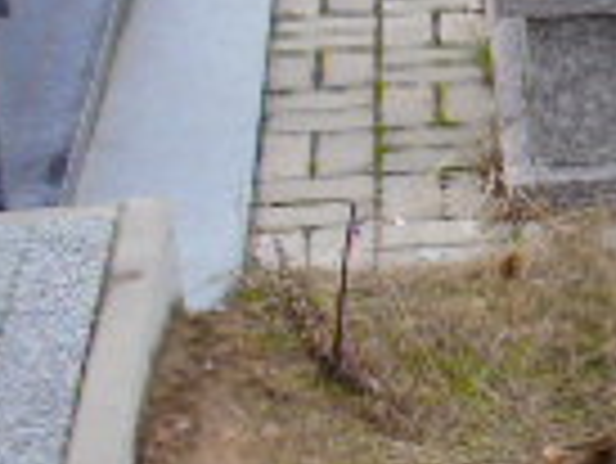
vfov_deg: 11.0
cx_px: 1052
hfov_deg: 13.4
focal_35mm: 135
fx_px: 2404
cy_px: 189
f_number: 3.6
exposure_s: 1/40
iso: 80
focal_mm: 5.2
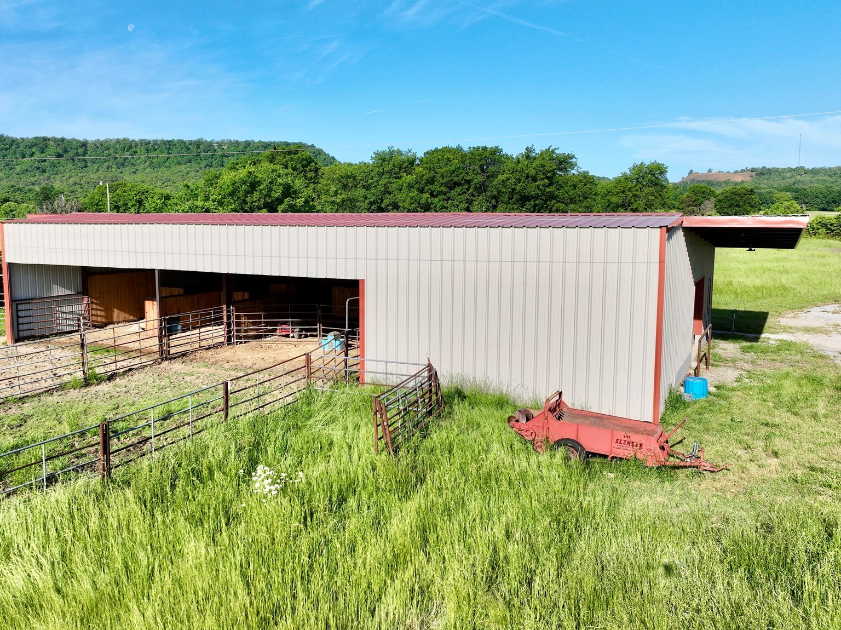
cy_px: 303
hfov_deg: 59.9
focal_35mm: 30
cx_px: 394
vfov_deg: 46.7
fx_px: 728
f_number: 2.8
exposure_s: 1/1600
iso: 100
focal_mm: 12.29
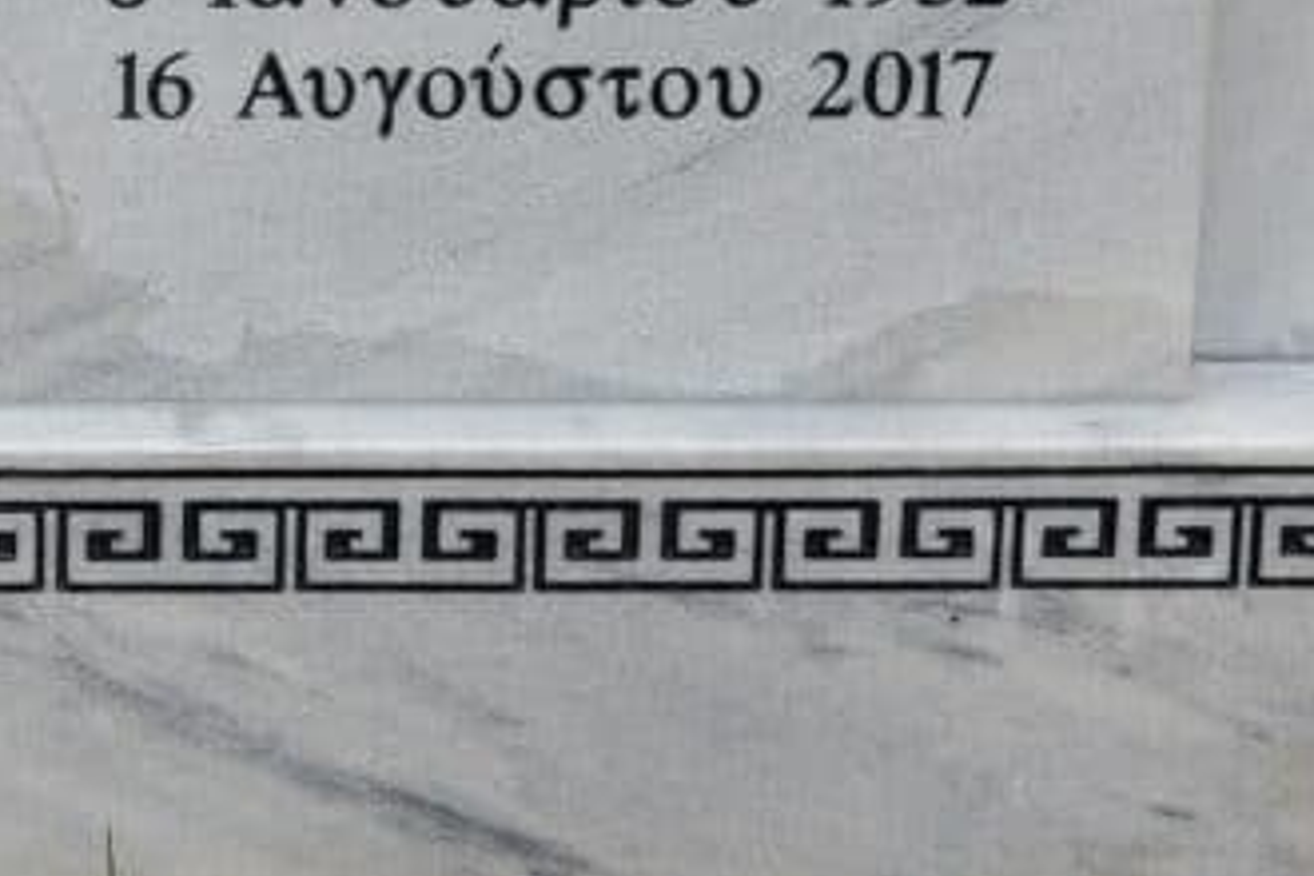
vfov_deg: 8.1
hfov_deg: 11.9
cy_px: -271
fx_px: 6132
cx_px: -334
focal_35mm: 168
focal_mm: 6
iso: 50
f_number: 2.4
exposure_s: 1/300
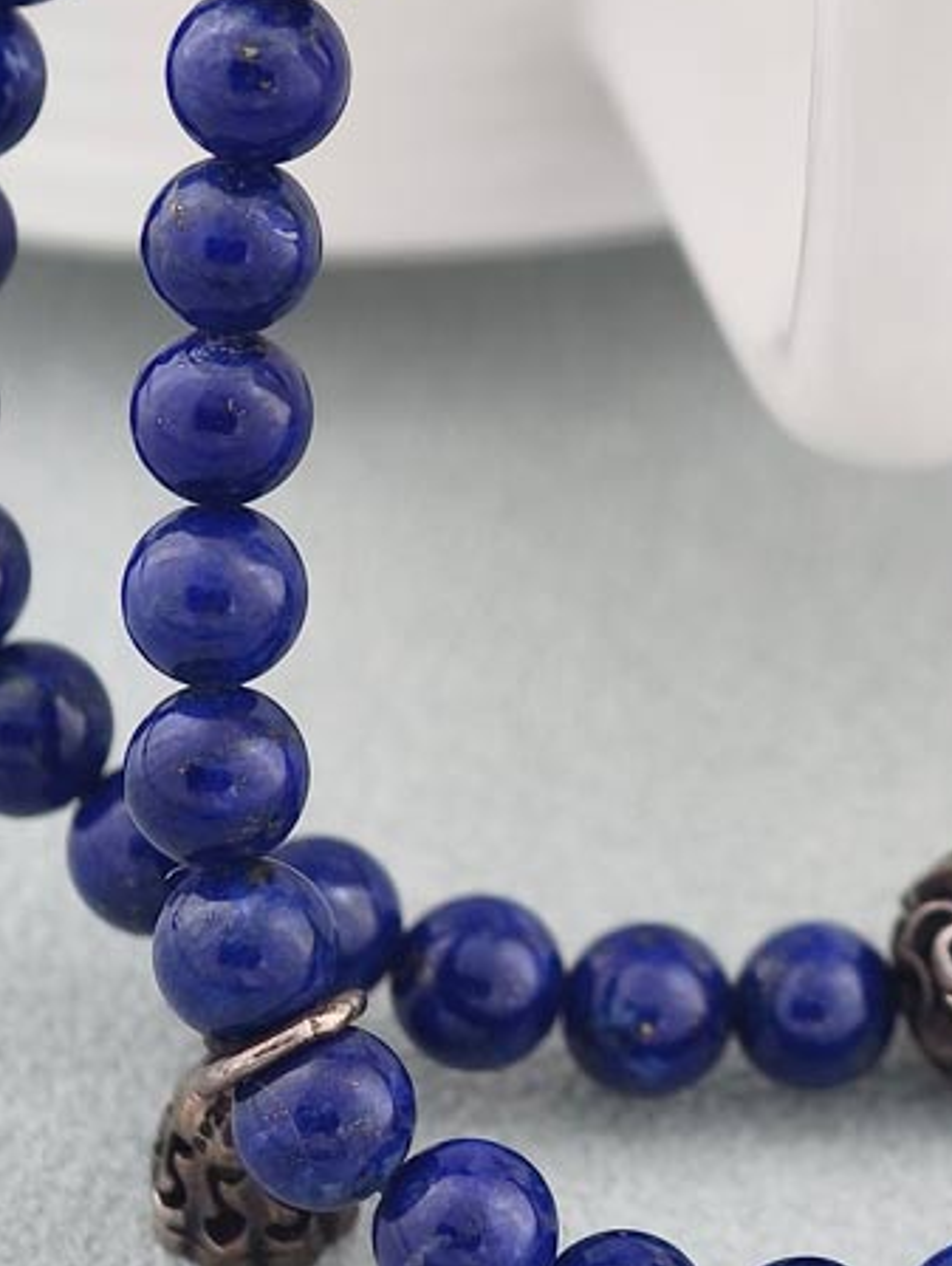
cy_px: 97
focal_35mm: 219
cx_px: 907
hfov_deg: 6.8
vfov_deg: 9.0
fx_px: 8015
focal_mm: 22.48
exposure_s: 1/160
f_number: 2.67
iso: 125
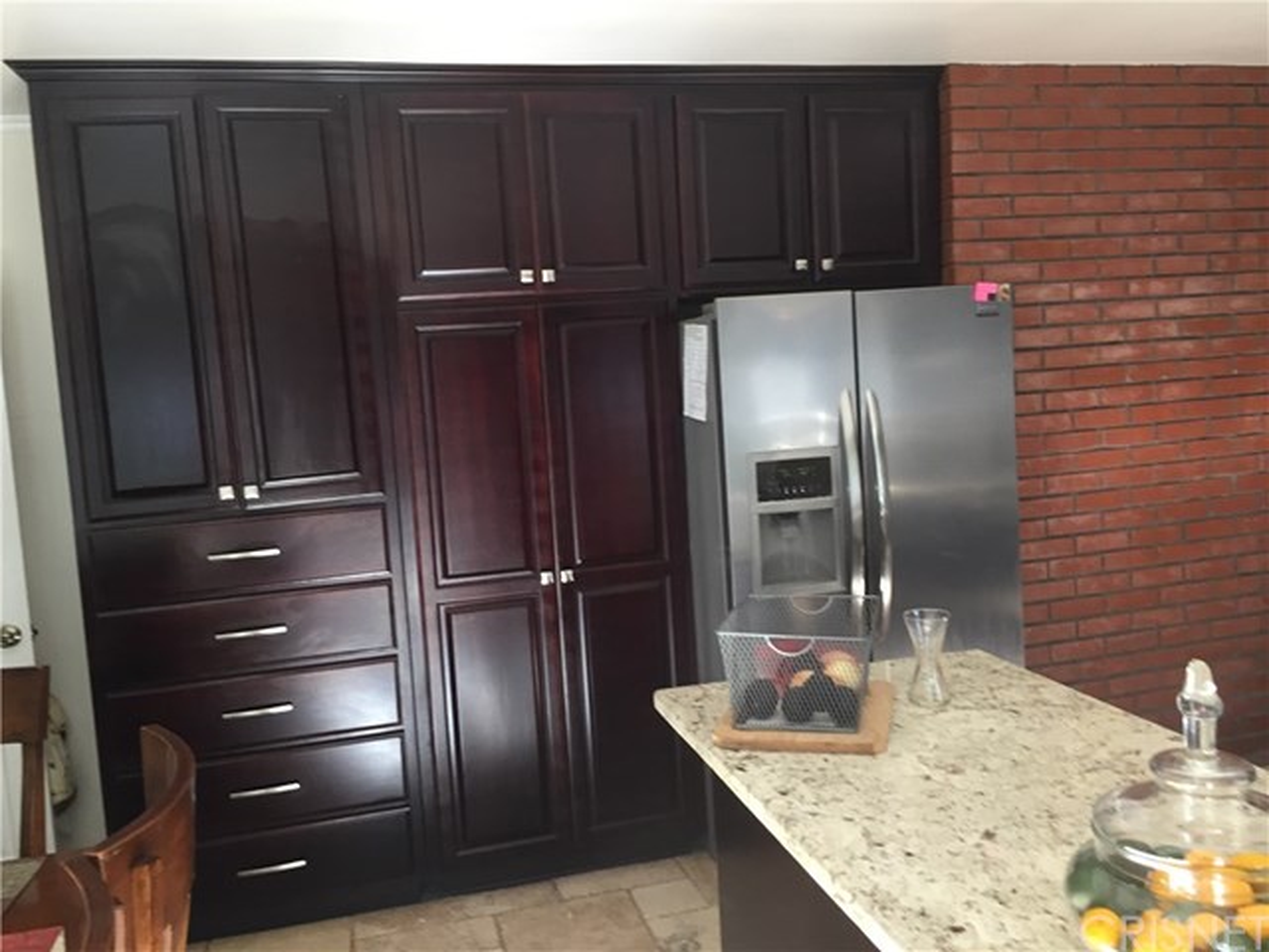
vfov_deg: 48.2
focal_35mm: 29
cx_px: 634
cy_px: 476
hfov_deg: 61.7
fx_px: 1063
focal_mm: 4.15
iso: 80
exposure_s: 1/30
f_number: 2.2
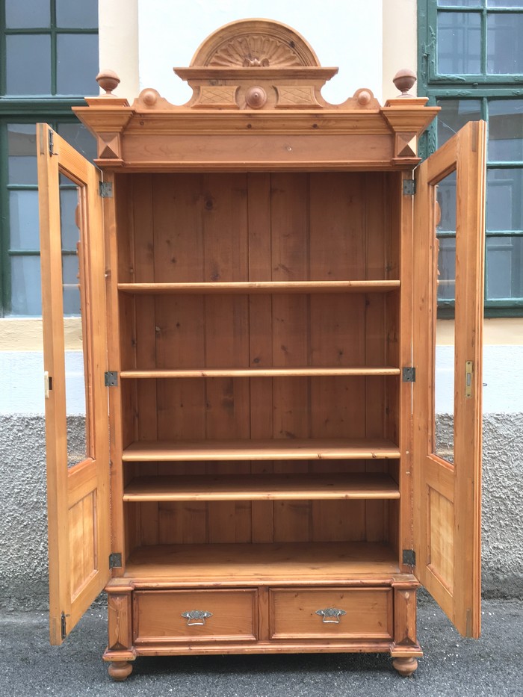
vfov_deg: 61.7
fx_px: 584
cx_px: 262
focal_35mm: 29
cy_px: 348
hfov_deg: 48.2
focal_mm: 4.15
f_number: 2.2
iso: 32
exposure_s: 1/50
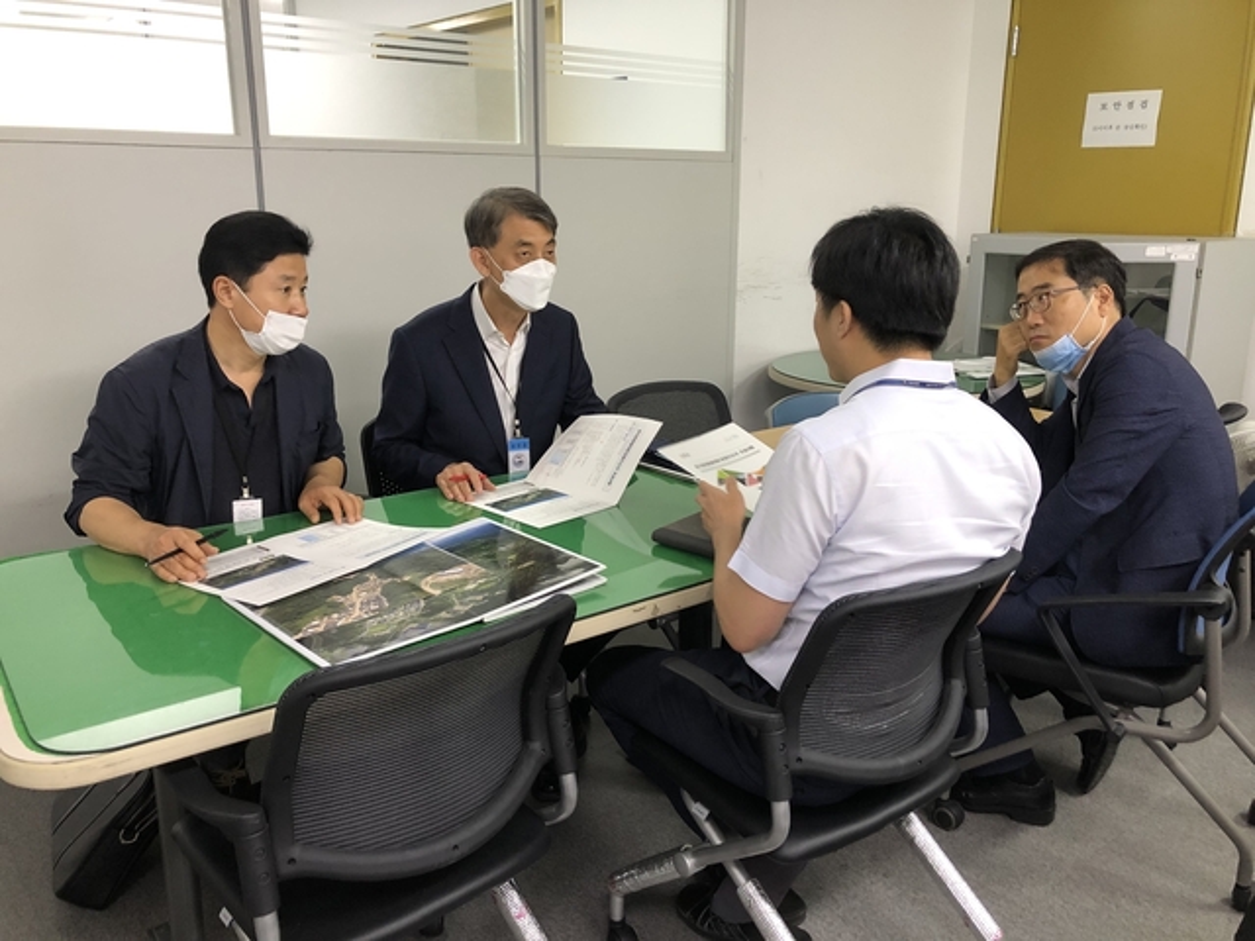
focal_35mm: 28
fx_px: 1015
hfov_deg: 63.4
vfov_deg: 49.7
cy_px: 470
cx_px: 628
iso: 50
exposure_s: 1/15
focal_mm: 3.99
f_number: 1.8
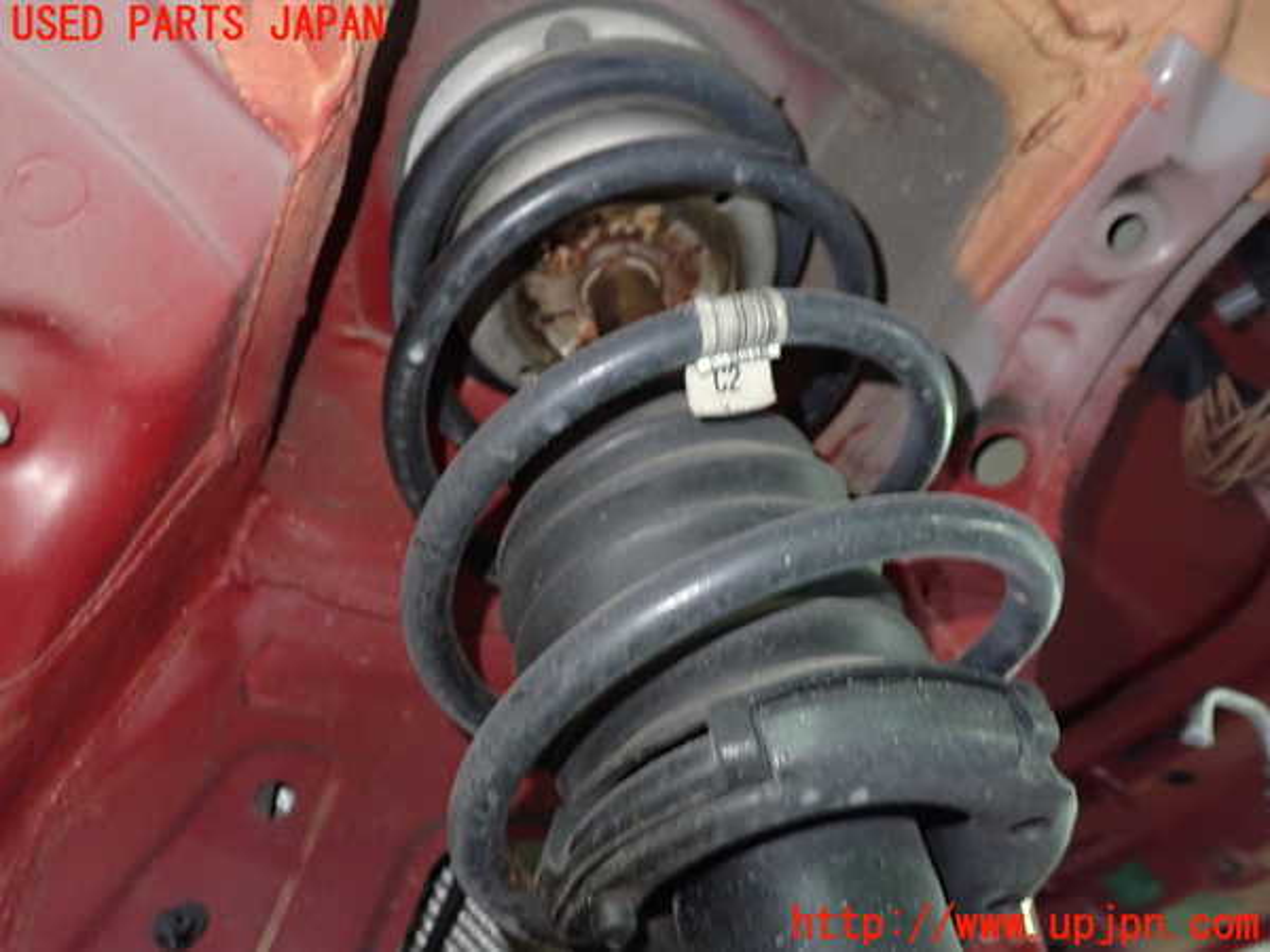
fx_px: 1101
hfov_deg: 60.0
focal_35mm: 30
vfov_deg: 46.8
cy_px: 476
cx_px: 635
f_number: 2.3
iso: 800
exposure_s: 1/20
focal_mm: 5.4
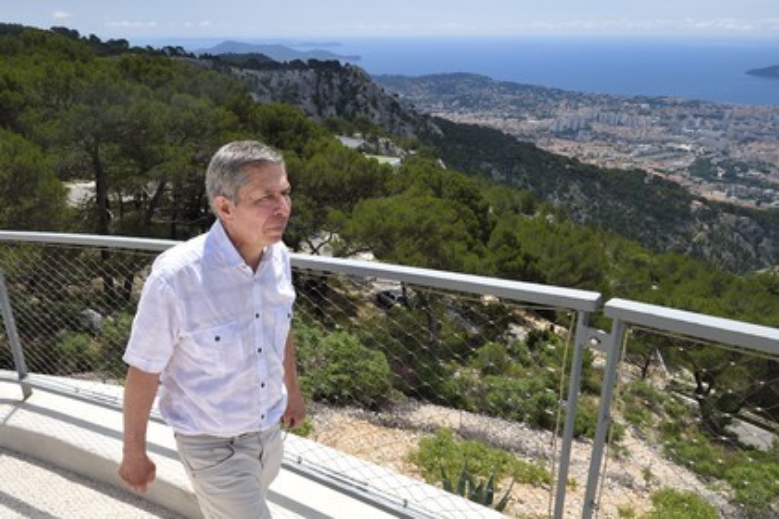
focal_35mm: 24
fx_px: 519
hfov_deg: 73.7
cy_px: 260
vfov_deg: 53.1
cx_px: 390
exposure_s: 1/250
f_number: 14
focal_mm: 24
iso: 200
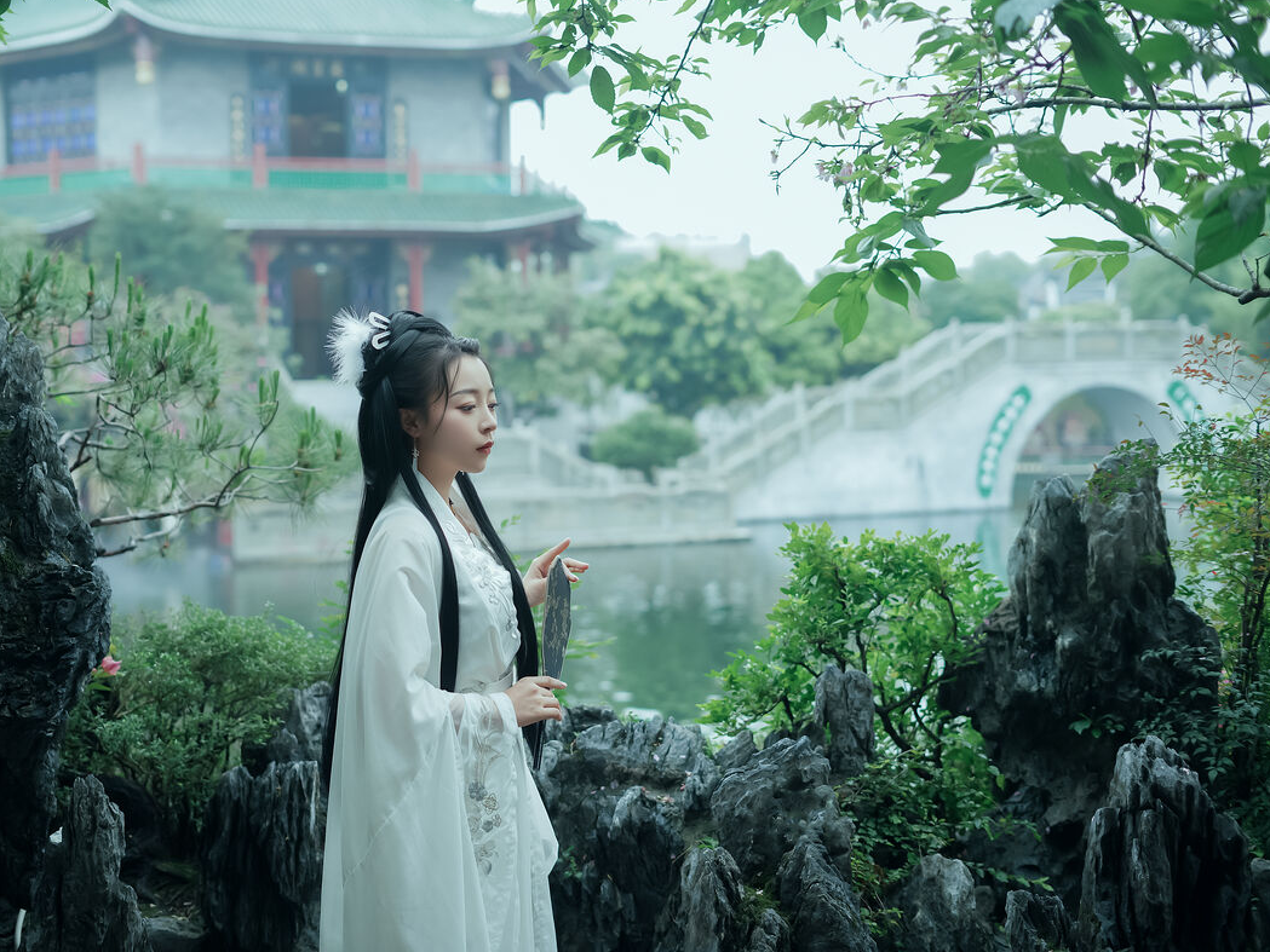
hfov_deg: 34.9
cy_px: 478
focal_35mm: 55
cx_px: 559
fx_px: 2018
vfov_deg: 26.6
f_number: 2.5
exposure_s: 1/200
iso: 320
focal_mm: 50
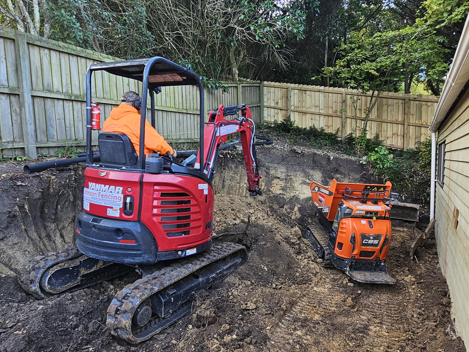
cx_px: 234
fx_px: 285
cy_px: 192
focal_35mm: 21
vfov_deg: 63.3
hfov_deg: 79.0
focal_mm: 2.2
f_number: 2.2
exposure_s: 1/100
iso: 64
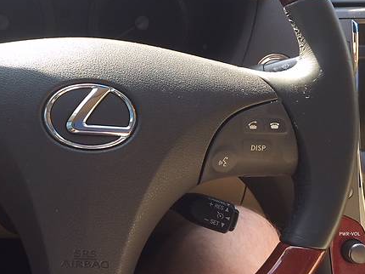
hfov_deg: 34.7
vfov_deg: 27.0
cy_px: 115
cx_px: 87
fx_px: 569
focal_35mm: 54
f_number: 2.2
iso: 32
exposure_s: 1/105
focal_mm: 4.2
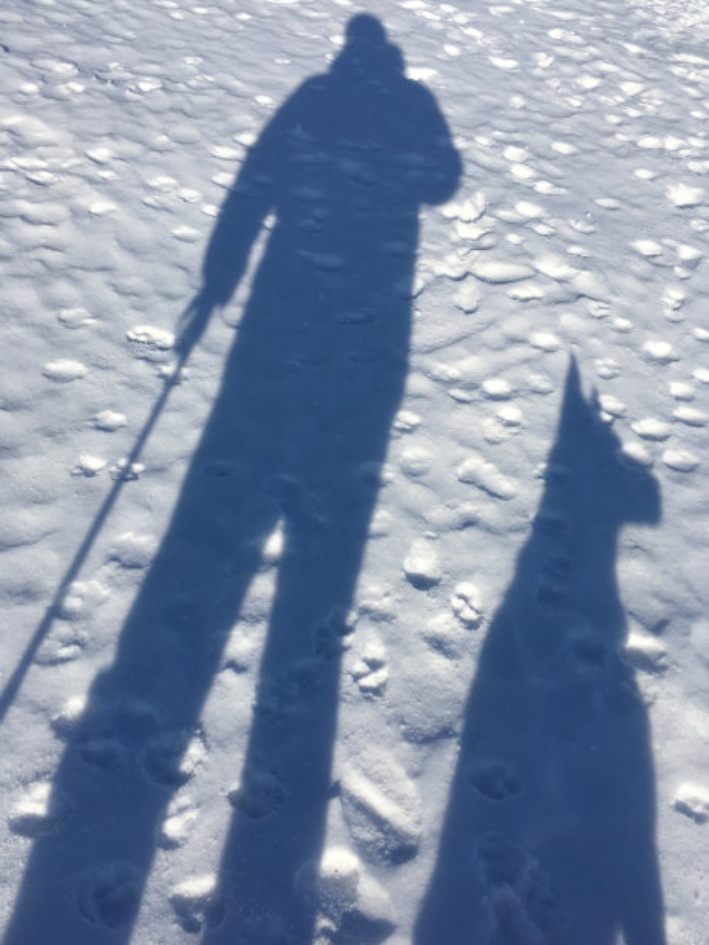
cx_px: 354
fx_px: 792
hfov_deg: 48.2
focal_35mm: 29
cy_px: 472
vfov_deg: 61.7
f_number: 2.2
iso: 25
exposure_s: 1/3344
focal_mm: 4.15
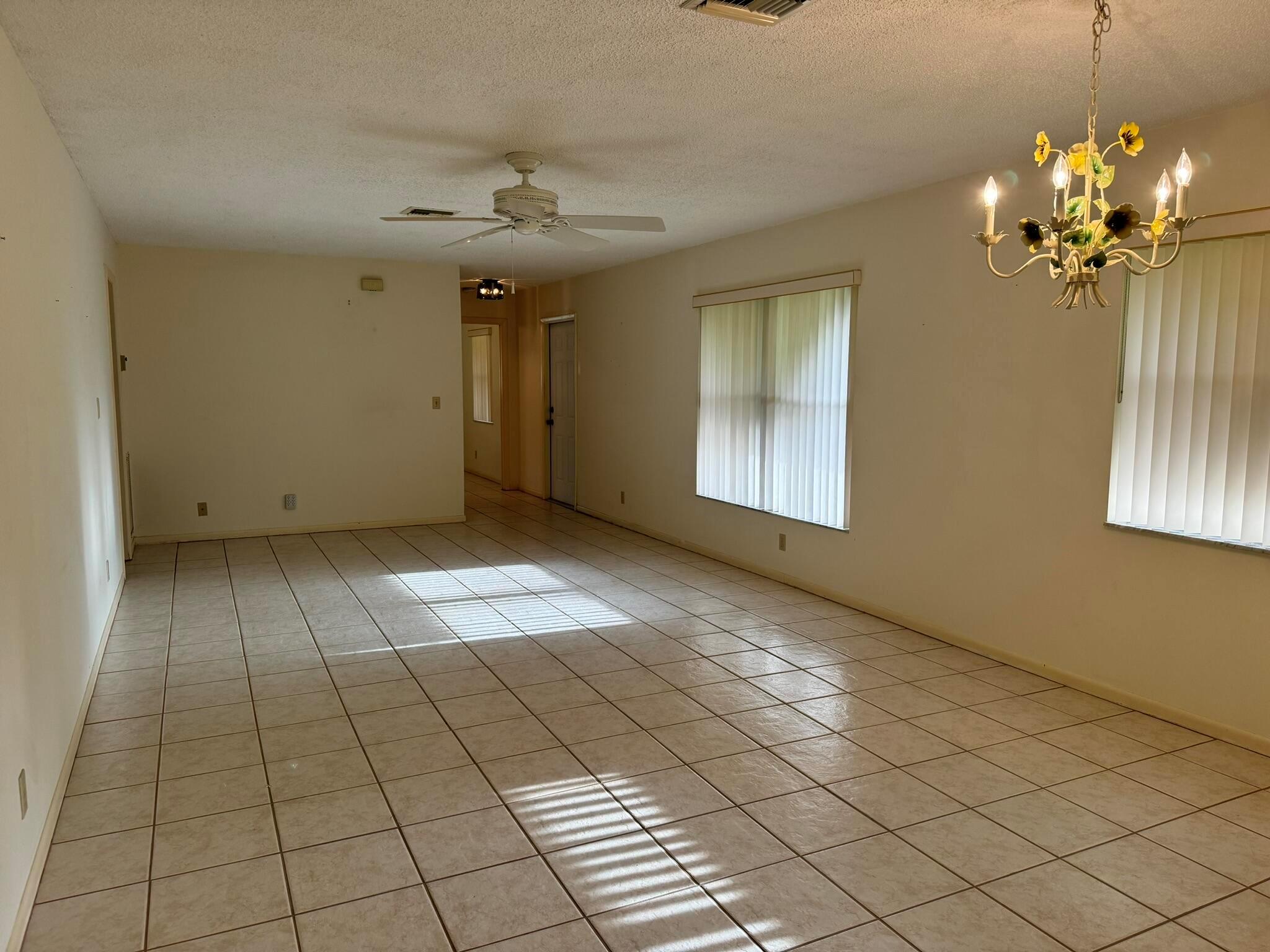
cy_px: 476
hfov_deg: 71.6
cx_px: 635
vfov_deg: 56.8
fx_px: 881
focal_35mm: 24
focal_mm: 6.76
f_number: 1.78
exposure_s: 1/120
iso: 160
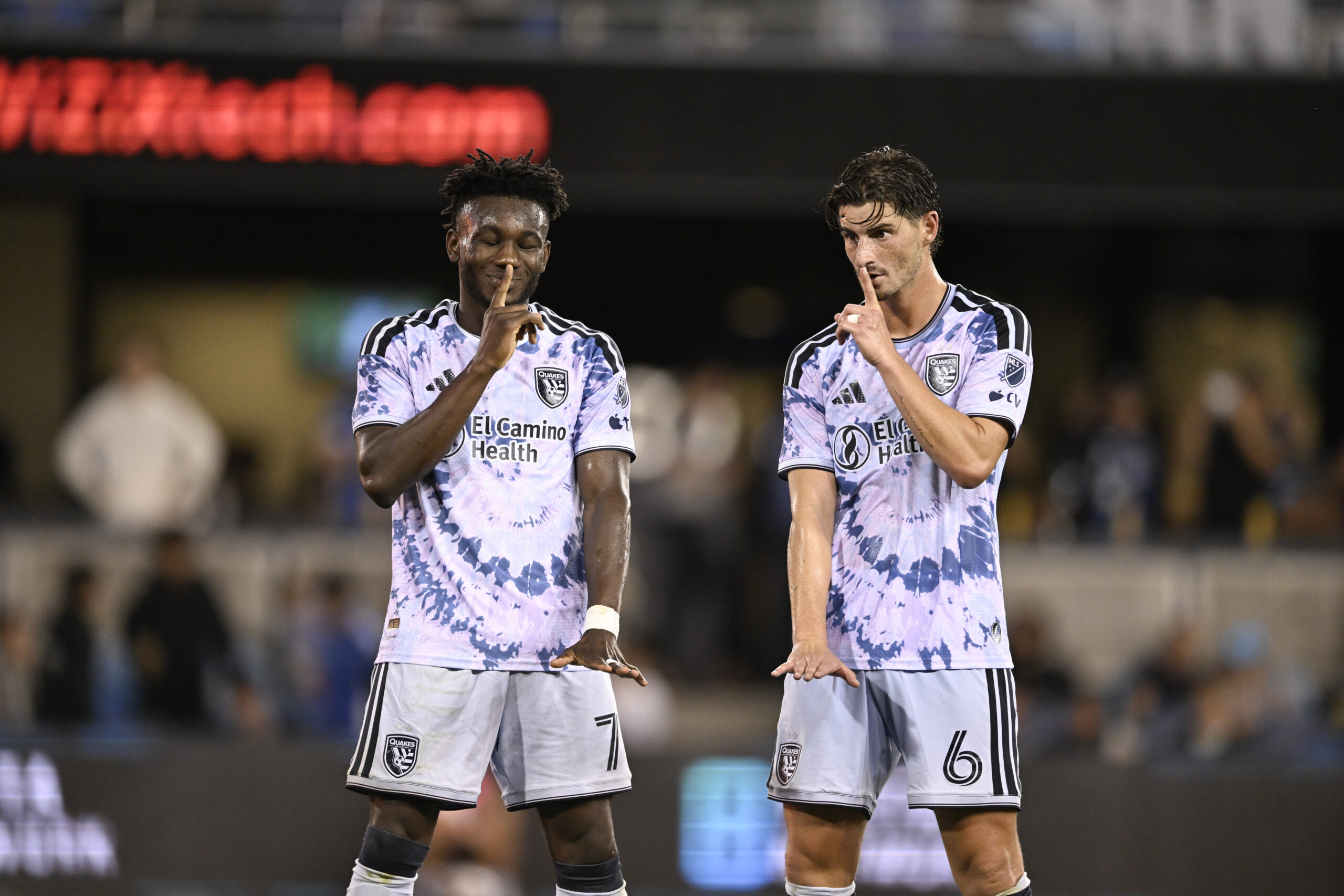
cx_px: 672
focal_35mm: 400
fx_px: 14933
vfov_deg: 3.4
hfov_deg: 5.2
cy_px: 448
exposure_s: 1/2000
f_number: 2.8
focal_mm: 400
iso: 3200
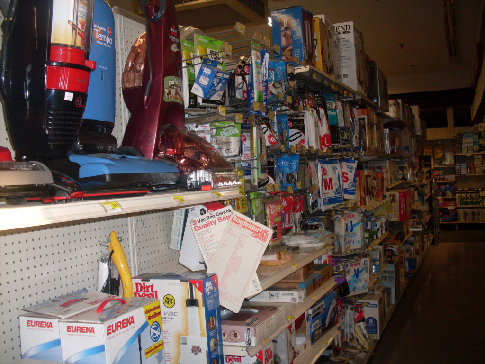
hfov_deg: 49.0
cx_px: 242
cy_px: 182
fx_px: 532
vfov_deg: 37.7
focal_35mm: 38
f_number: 2.8
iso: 100
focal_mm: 6.3
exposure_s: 1/45
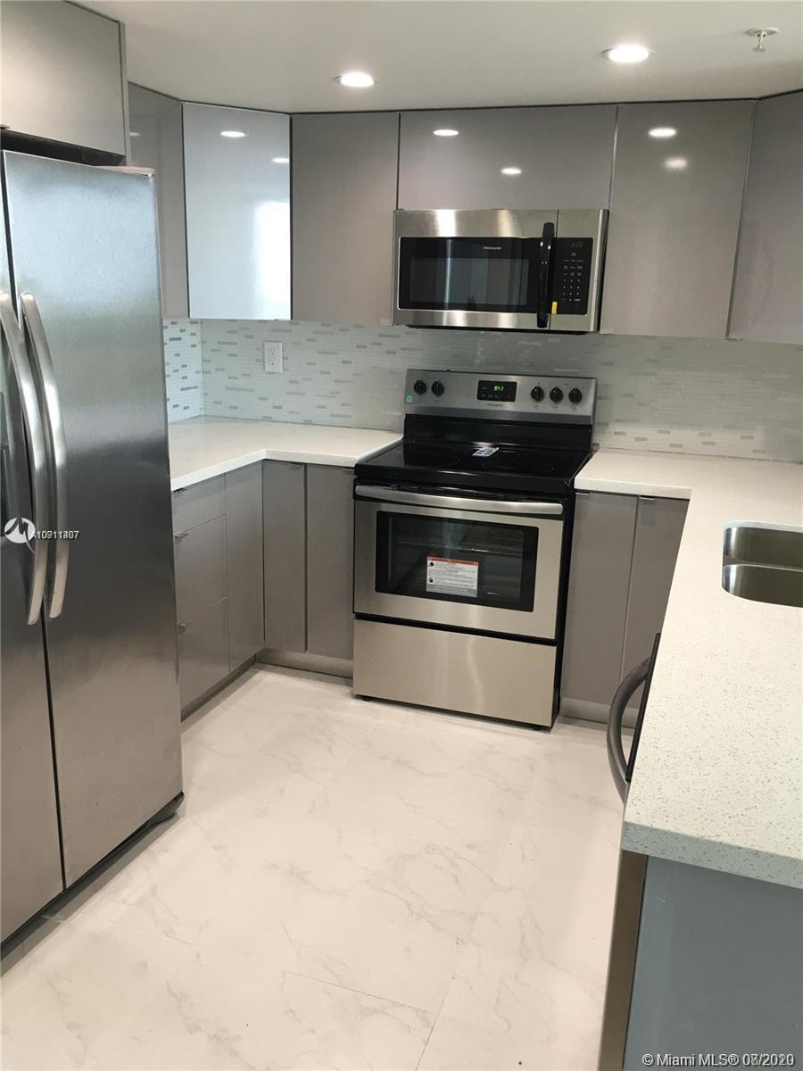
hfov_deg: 48.2
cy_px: 536
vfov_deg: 61.7
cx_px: 402
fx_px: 897
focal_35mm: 29
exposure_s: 1/15
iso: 25
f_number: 2.2
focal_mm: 4.15
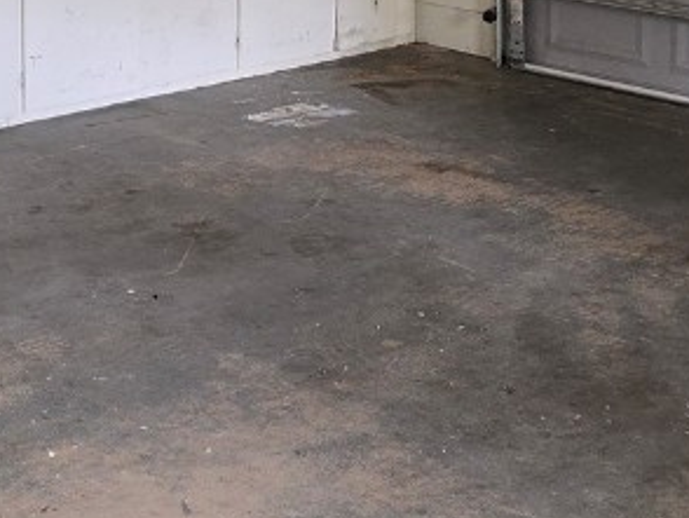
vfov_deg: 17.4
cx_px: 9
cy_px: -145
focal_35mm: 80
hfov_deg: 23.4
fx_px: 1594
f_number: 1.7
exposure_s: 1/24
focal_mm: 6.3
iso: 125
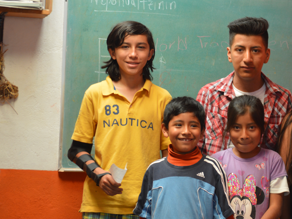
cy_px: 138
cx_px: 213
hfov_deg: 16.9
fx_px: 976
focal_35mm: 116
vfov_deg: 12.8
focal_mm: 55
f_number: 4
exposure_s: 1/25
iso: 400
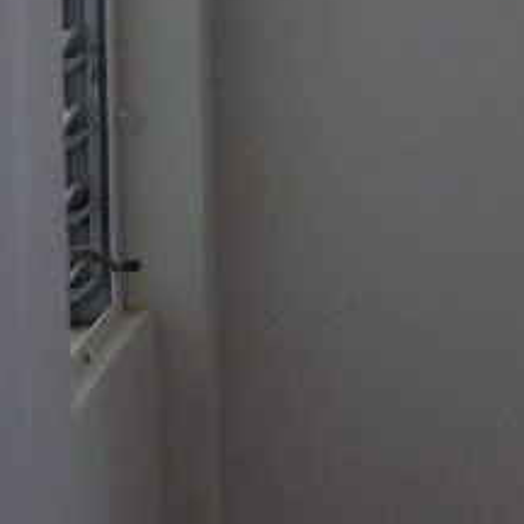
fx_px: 2946
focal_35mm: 172
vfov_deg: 10.1
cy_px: 102
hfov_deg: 8.8
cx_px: 1448
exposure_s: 1/158
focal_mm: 4.28
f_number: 2.4
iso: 50
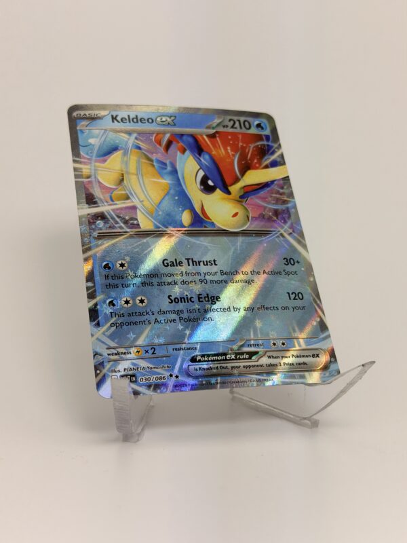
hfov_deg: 30.3
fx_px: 752
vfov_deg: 39.7
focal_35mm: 48
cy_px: 272
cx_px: 204
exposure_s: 1/928
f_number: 1.78
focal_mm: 6.76
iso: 64
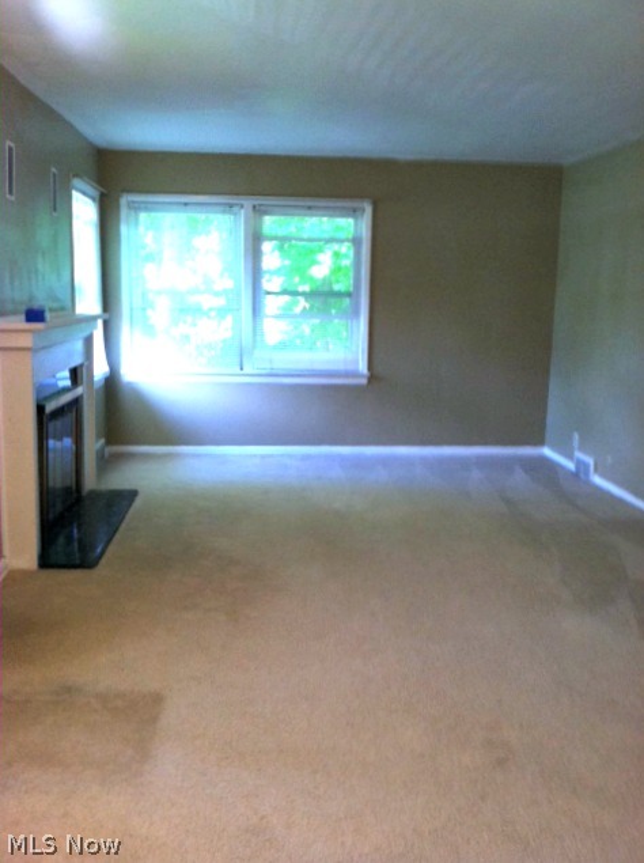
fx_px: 871
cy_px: 432
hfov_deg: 40.6
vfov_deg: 52.7
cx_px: 322
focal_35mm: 35
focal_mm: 3.85
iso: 125
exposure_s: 1/15
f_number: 2.8
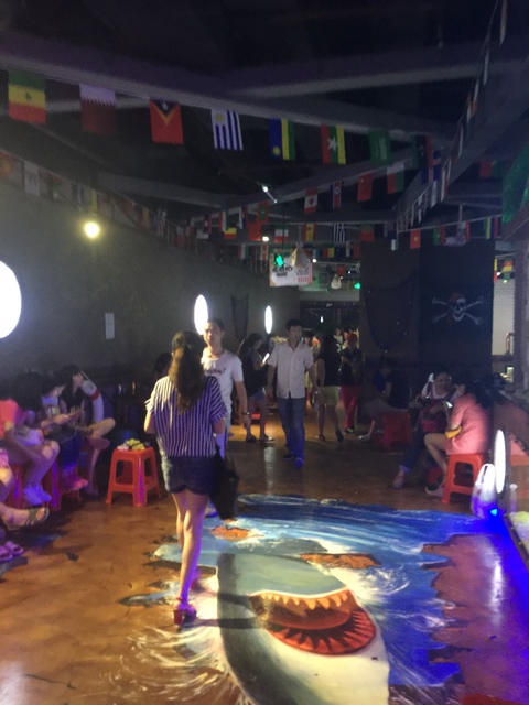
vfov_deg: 61.7
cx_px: 264
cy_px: 352
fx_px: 591
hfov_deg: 48.2
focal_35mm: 29
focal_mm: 4.15
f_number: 2.2
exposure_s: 1/4
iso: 80
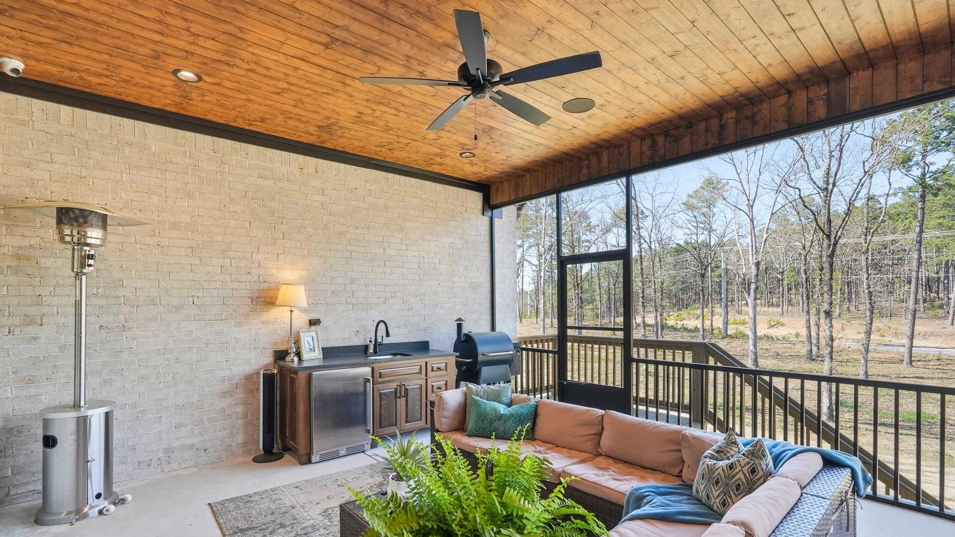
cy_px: 315
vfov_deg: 63.5
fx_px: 430
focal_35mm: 17
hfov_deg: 95.9
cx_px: 476
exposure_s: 1/125
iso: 320
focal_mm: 16
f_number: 7.1
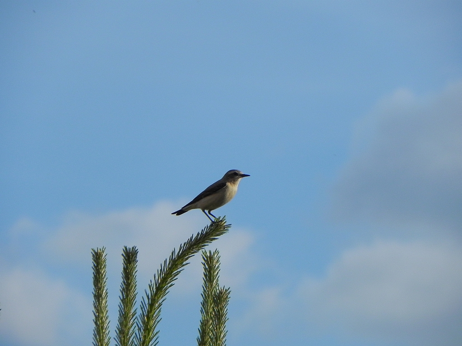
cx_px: 231
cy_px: 173
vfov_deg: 2.2
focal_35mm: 678
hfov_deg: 2.9
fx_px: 9049
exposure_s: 1/400
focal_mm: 120
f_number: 8
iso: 160
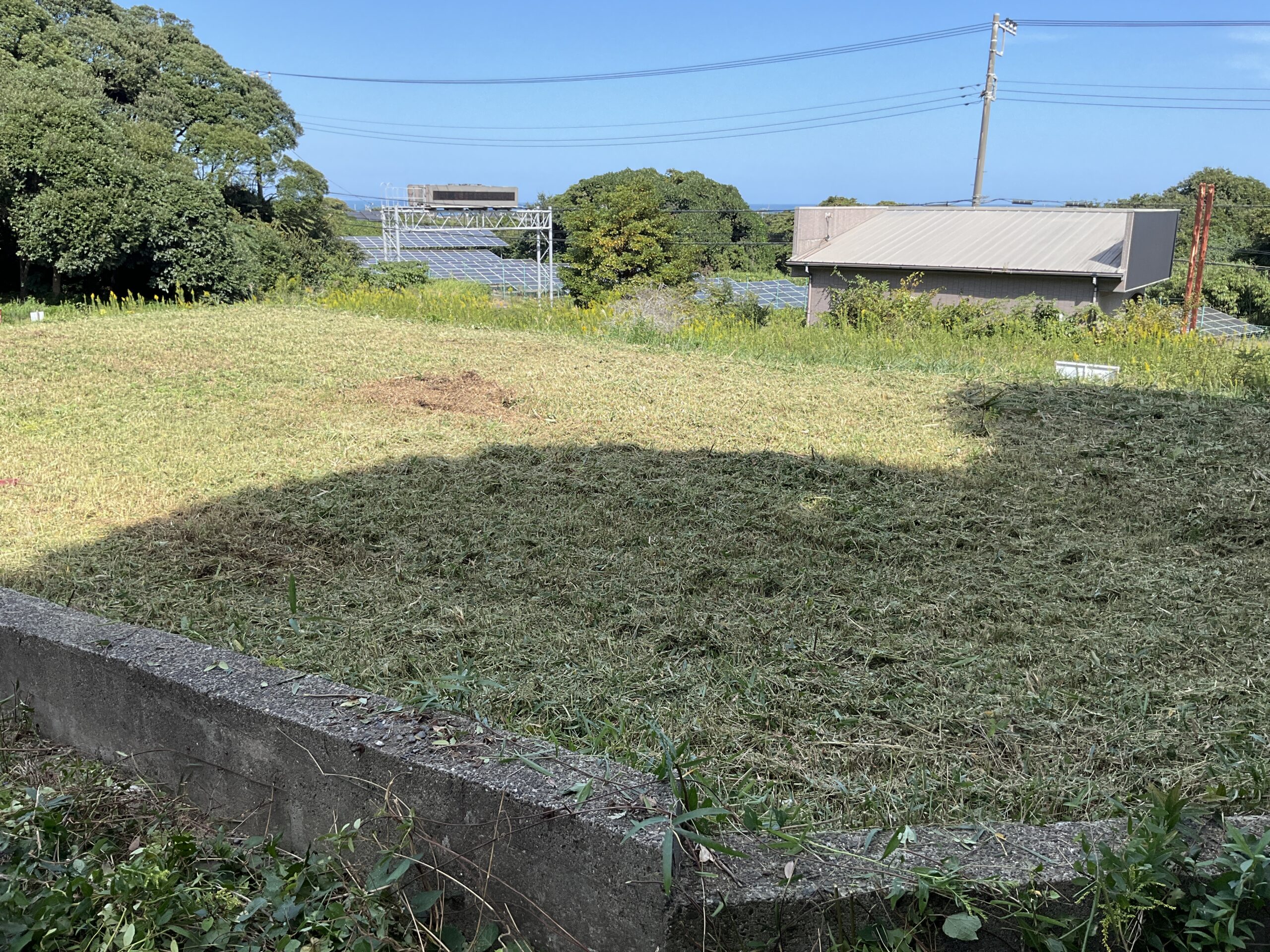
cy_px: 476
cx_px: 635
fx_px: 1064
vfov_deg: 48.2
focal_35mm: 29
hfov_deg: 61.7
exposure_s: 1/1098
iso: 25
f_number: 1.8
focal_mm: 3
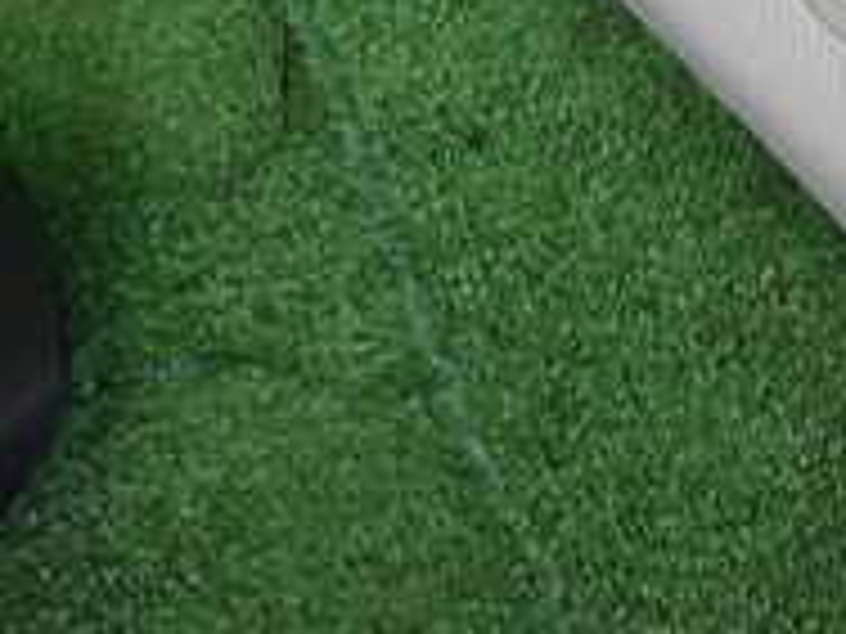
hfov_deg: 21.2
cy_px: -9
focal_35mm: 80
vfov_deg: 18.0
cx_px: 1206
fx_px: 1955
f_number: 2
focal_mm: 4.5
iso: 200
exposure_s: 1/60
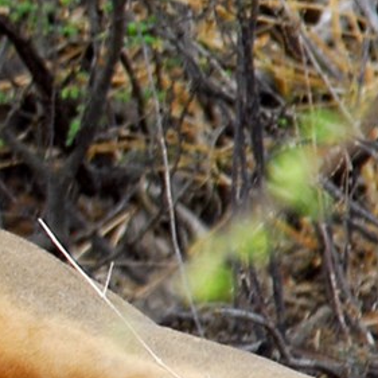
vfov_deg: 1.1
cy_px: 138
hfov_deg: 1.1
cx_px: -796
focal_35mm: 1633
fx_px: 20175
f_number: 4
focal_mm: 200
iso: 200
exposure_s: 1/125
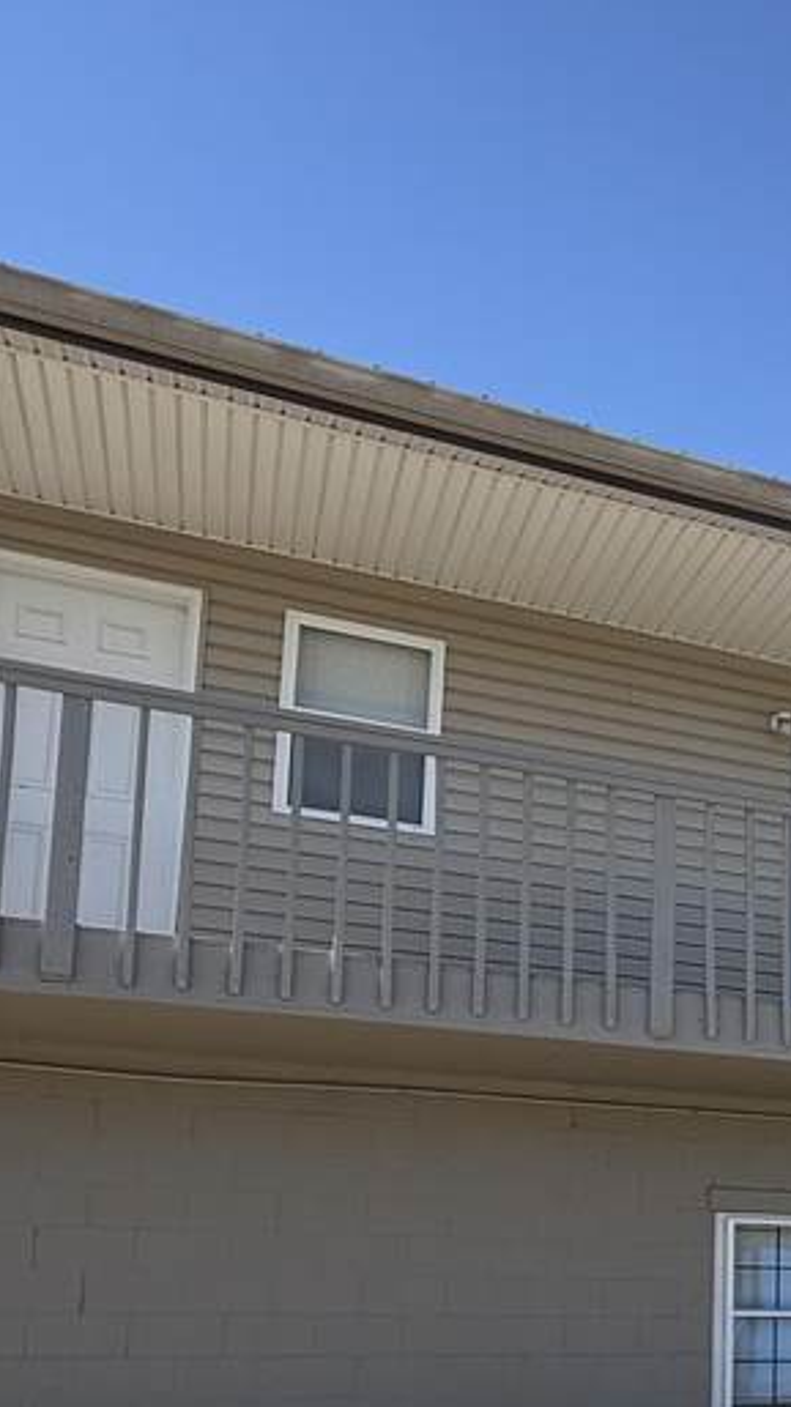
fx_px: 1417
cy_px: 1128
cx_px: 895
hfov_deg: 28.1
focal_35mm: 38
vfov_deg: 49.6
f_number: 2.2
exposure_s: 1/658
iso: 50
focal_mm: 2.22
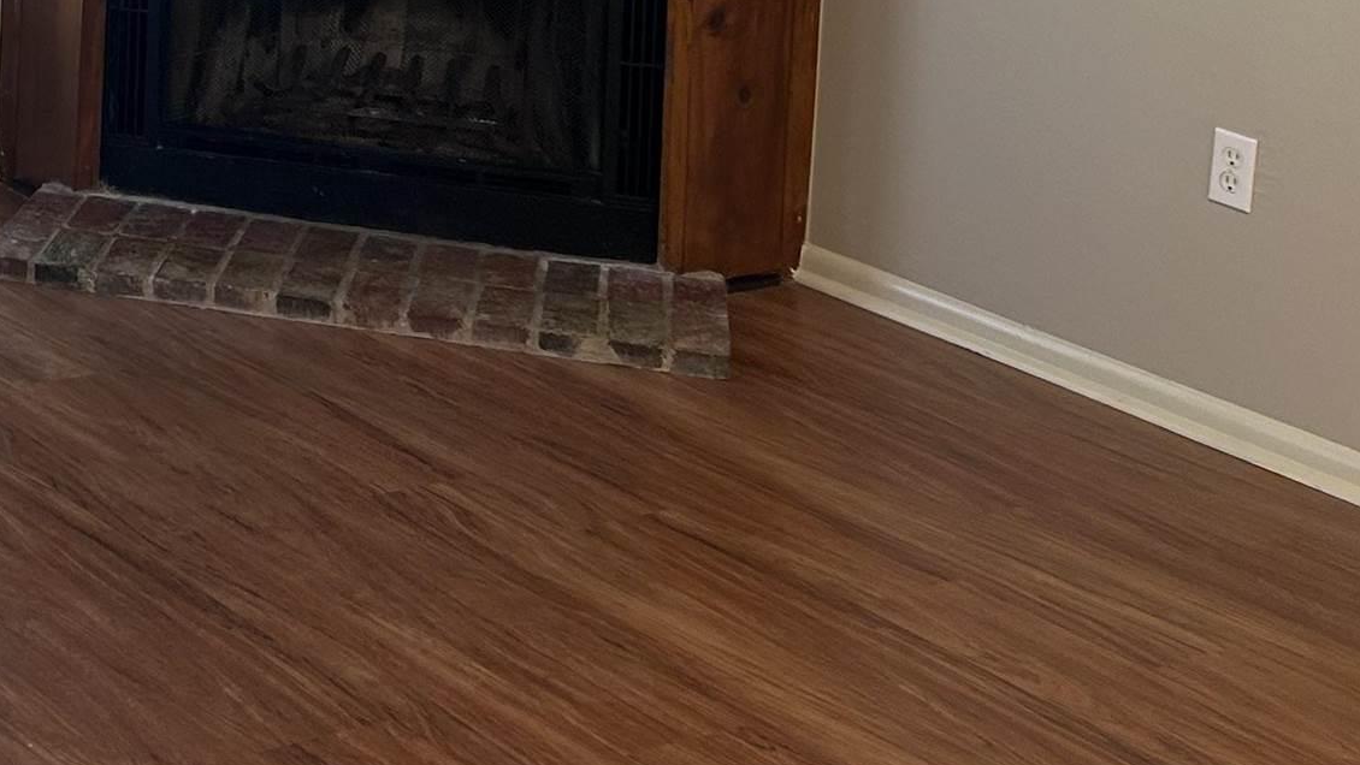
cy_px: -450
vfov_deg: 14.4
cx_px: -102
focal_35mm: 77
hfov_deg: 25.7
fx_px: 2777
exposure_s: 1/60
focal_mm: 5.7
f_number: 1.5
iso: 100
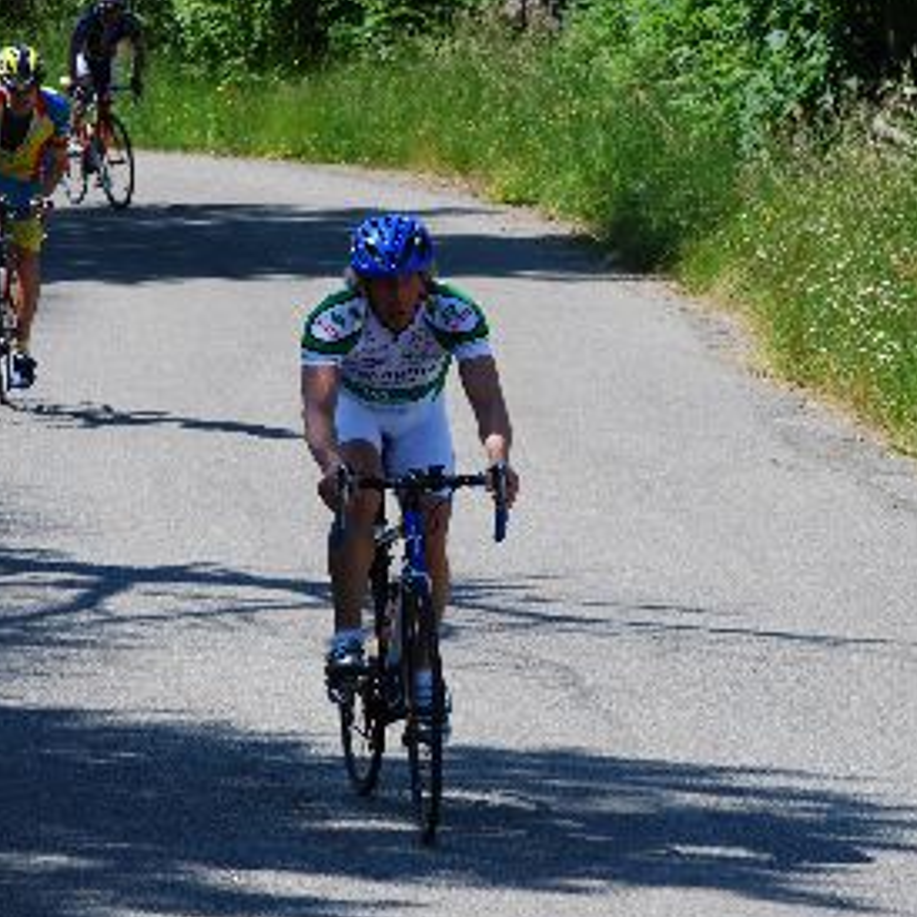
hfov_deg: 6.8
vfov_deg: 6.8
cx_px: 455
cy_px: 427
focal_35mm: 256
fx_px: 7673
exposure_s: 1/125
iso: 100
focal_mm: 122
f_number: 10
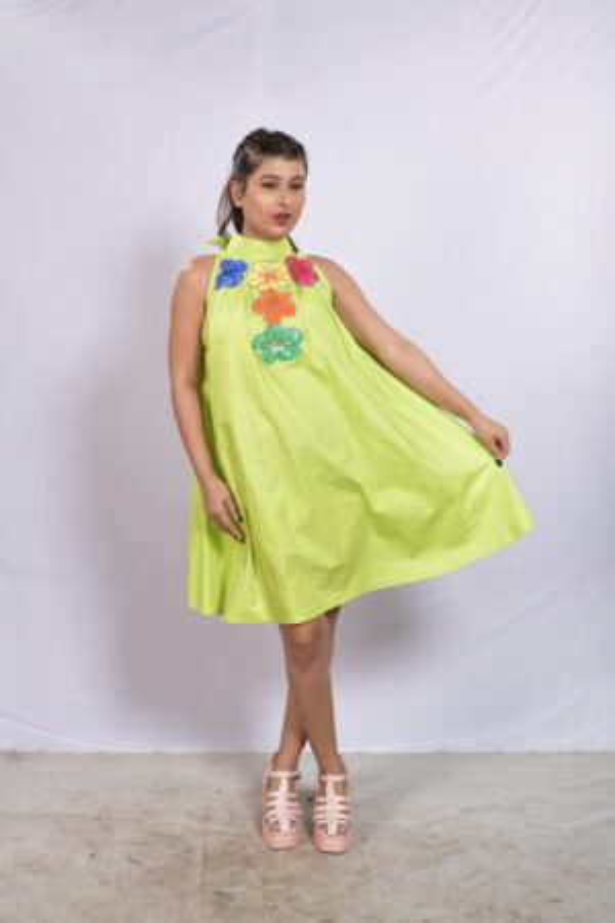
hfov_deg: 27.0
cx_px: 308
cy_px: 462
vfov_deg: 39.6
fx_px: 1281
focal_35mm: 50
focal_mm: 50
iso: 160
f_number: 5.6
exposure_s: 1/160
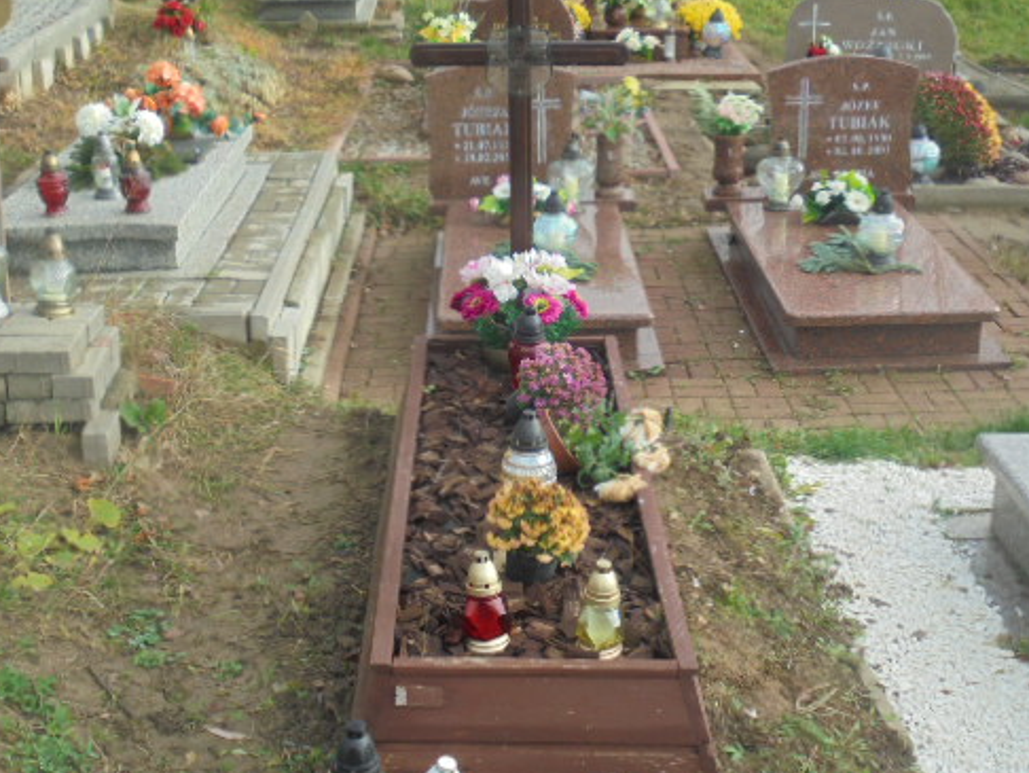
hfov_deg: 38.2
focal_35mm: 50
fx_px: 1487
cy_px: 330
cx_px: 546
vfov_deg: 29.1
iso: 100
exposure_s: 1/125
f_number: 4.2
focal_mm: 6.9
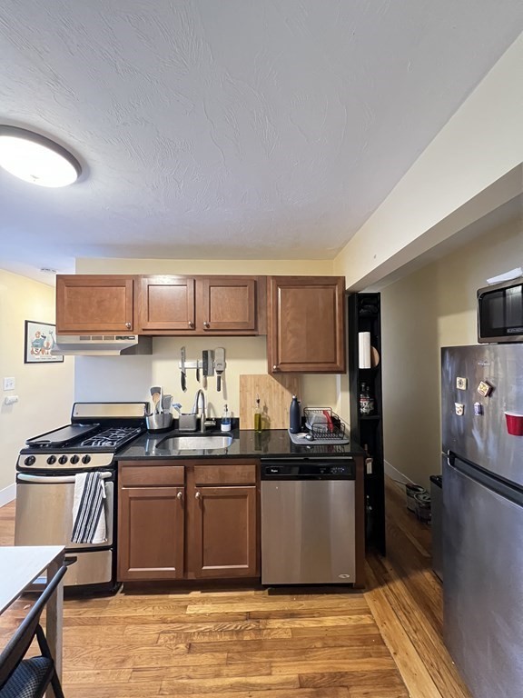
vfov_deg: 106.2
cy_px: 349
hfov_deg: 89.9
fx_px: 262
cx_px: 262
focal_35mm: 13
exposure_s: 1/30
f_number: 1.8
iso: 1000
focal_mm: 1.57
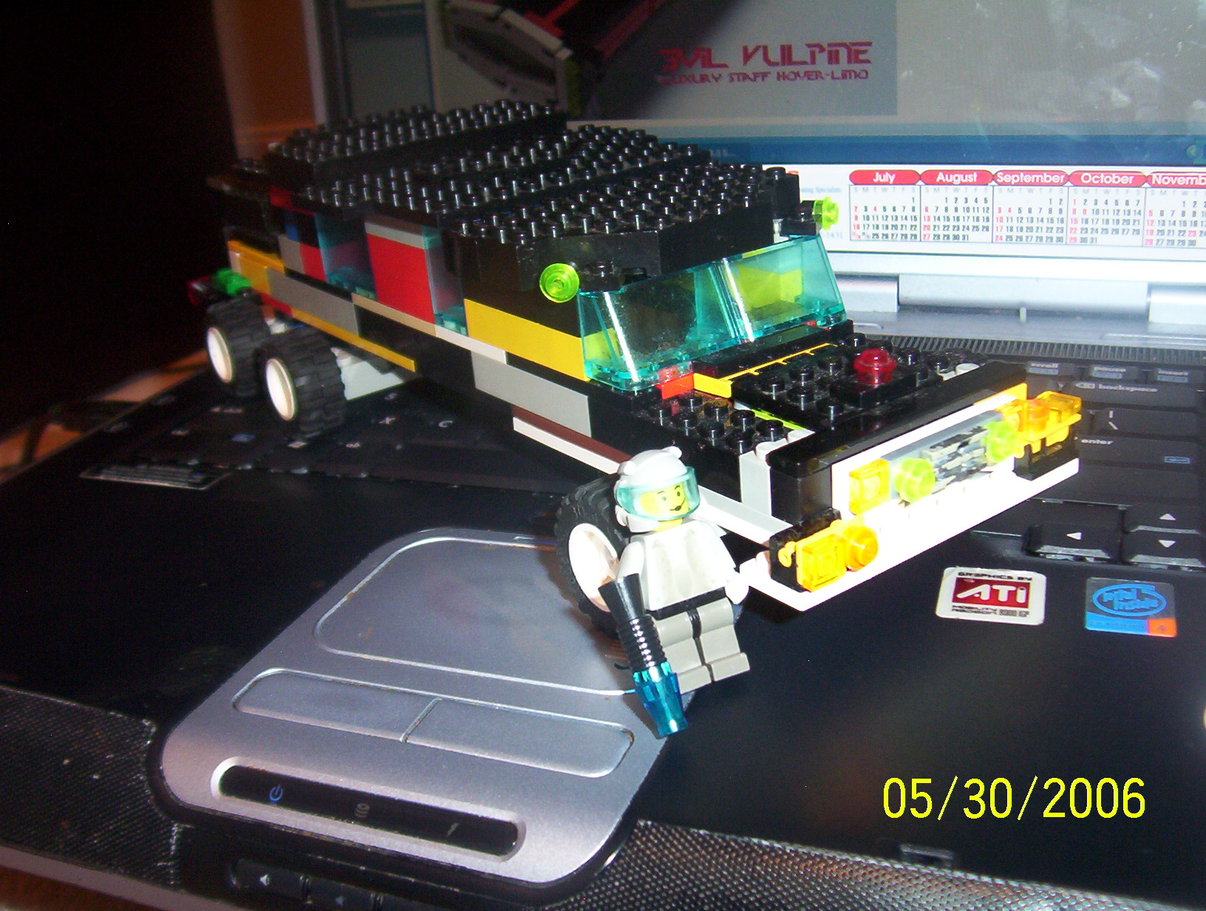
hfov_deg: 51.2
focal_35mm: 36
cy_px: 456
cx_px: 603
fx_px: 1257
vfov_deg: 39.8
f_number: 2.76
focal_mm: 5.54
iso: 140
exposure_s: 1/30
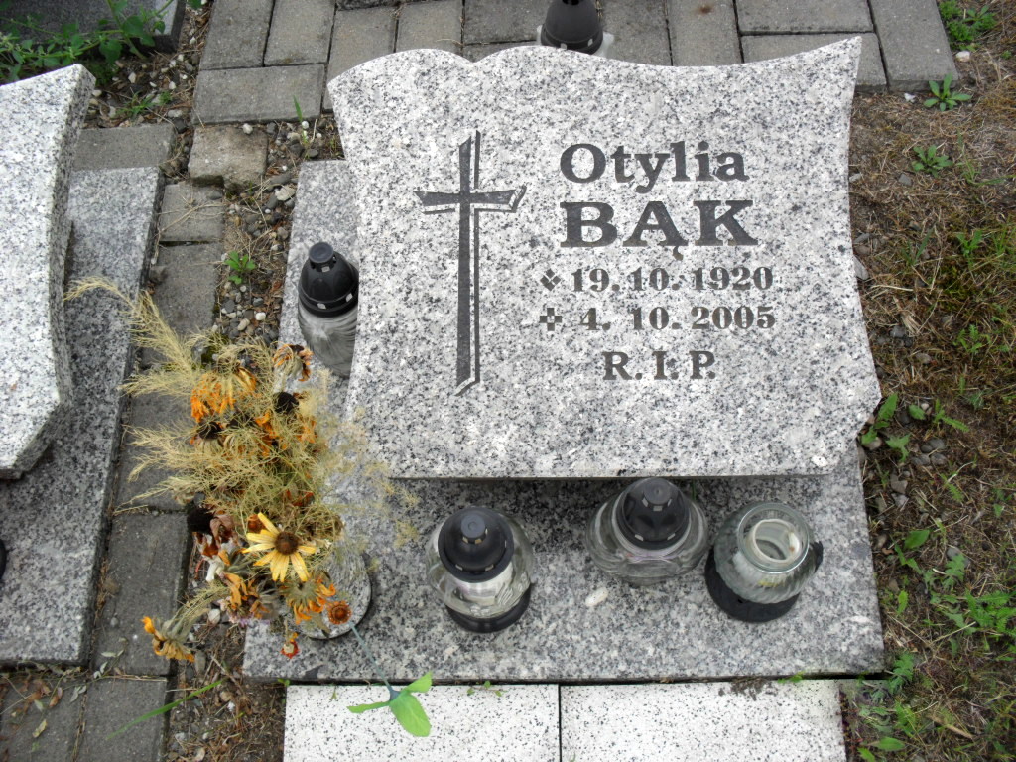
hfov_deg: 52.6
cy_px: 381
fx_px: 1027
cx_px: 508
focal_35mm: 35
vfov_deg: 40.7
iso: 100
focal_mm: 6.3
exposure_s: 1/350
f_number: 3.2
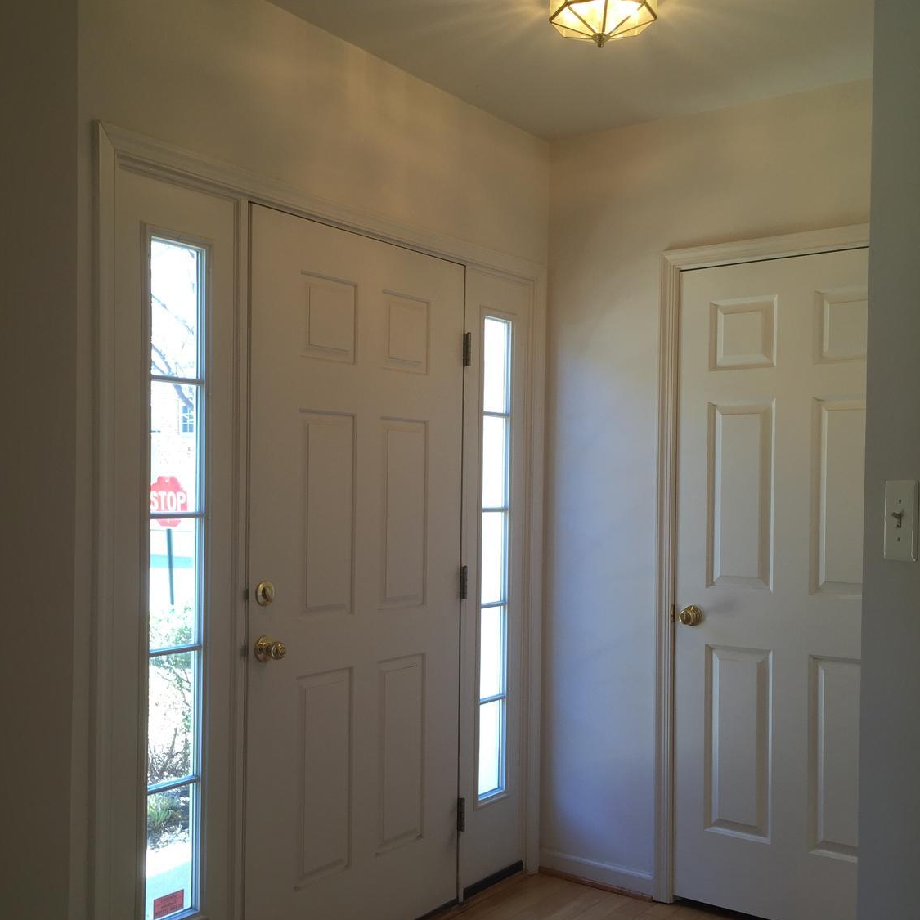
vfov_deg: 47.1
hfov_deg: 47.2
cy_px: 524
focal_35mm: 35
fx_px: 1052
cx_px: 456
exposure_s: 1/60
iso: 32
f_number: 2.2
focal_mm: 4.15
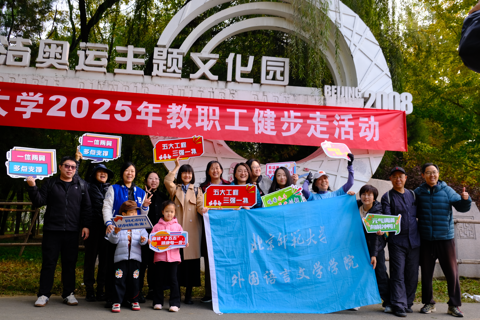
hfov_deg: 57.2
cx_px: 240
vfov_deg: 40.0
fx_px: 440
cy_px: 160
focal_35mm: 33
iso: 320
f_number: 5.6
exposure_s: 1/200
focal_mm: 22.3
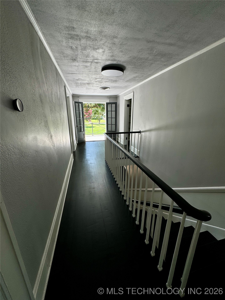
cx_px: 112
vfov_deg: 102.1
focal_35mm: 14
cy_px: 150
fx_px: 121
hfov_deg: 85.7
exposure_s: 1/171
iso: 40
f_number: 2.2
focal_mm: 2.22
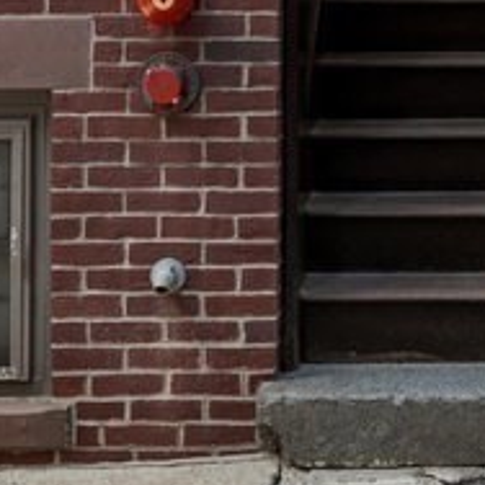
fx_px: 1506
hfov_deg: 17.8
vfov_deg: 16.8
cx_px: 490
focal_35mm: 95
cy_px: -223
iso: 200
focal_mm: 21
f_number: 8
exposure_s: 1/80
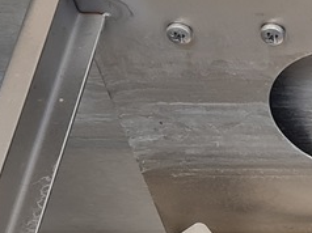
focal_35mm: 189
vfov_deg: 7.7
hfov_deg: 9.4
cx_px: 725
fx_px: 1702
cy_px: 340
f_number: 1.8
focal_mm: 5.4
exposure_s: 1/100
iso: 100
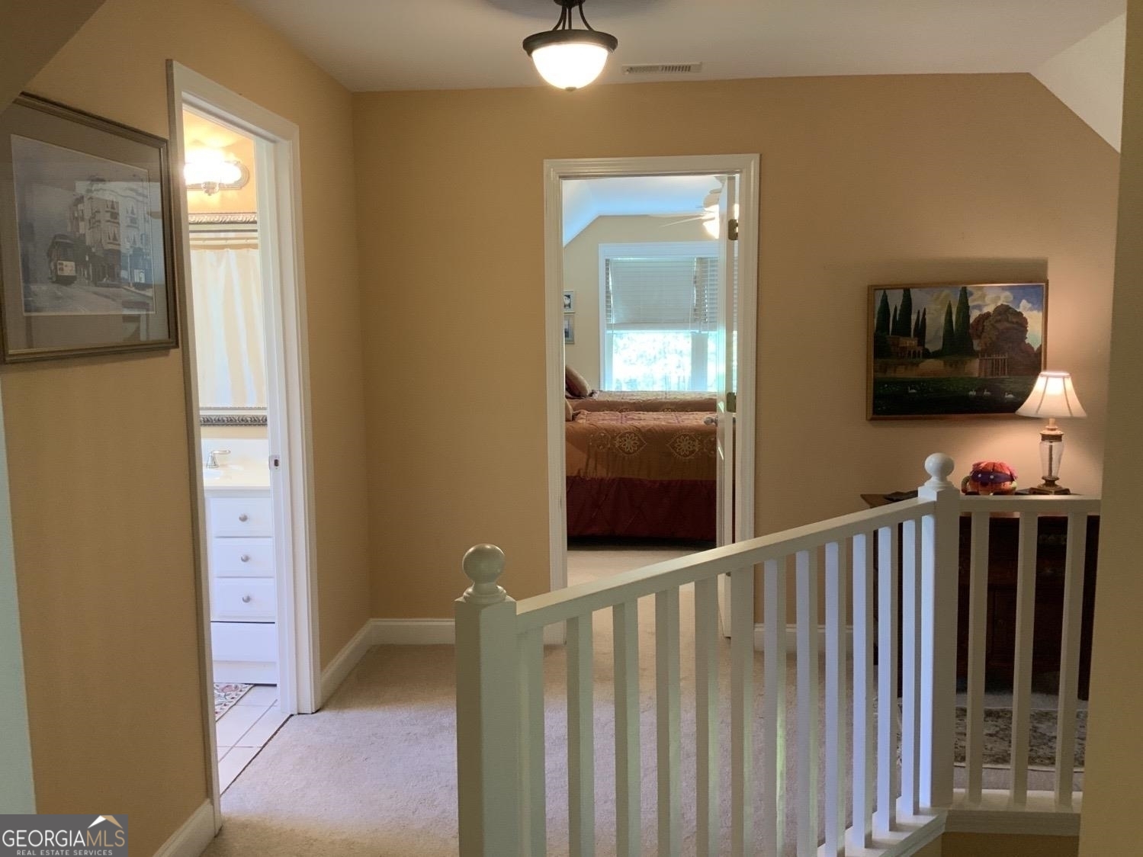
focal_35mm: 29
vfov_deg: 48.2
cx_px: 572
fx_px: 957
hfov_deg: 61.7
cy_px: 428
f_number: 1.8
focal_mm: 3
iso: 125
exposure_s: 1/60
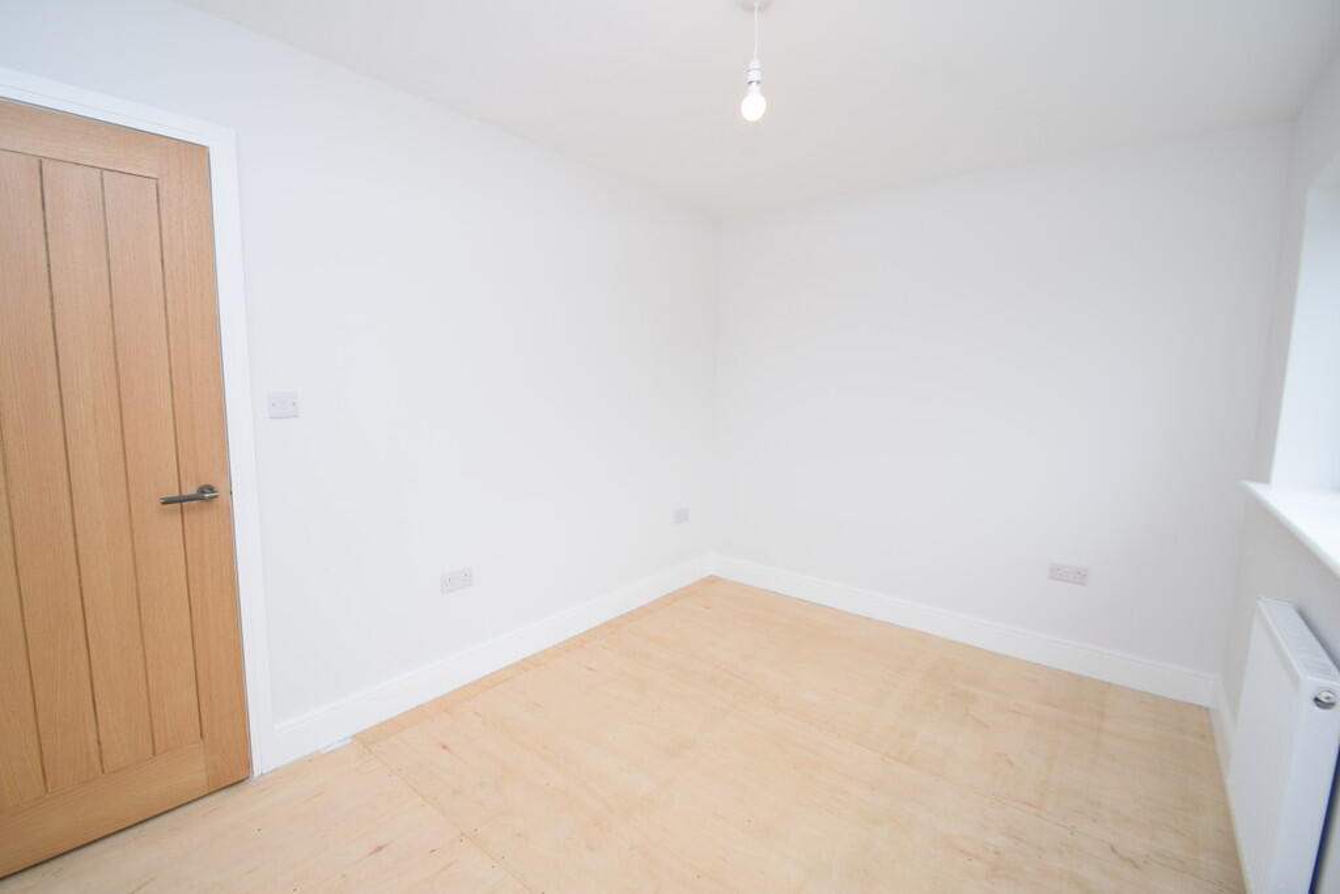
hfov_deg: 100.4
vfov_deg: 77.3
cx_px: 670
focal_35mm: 15
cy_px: 447
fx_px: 558
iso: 400
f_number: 5.6
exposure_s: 1/125
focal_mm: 10
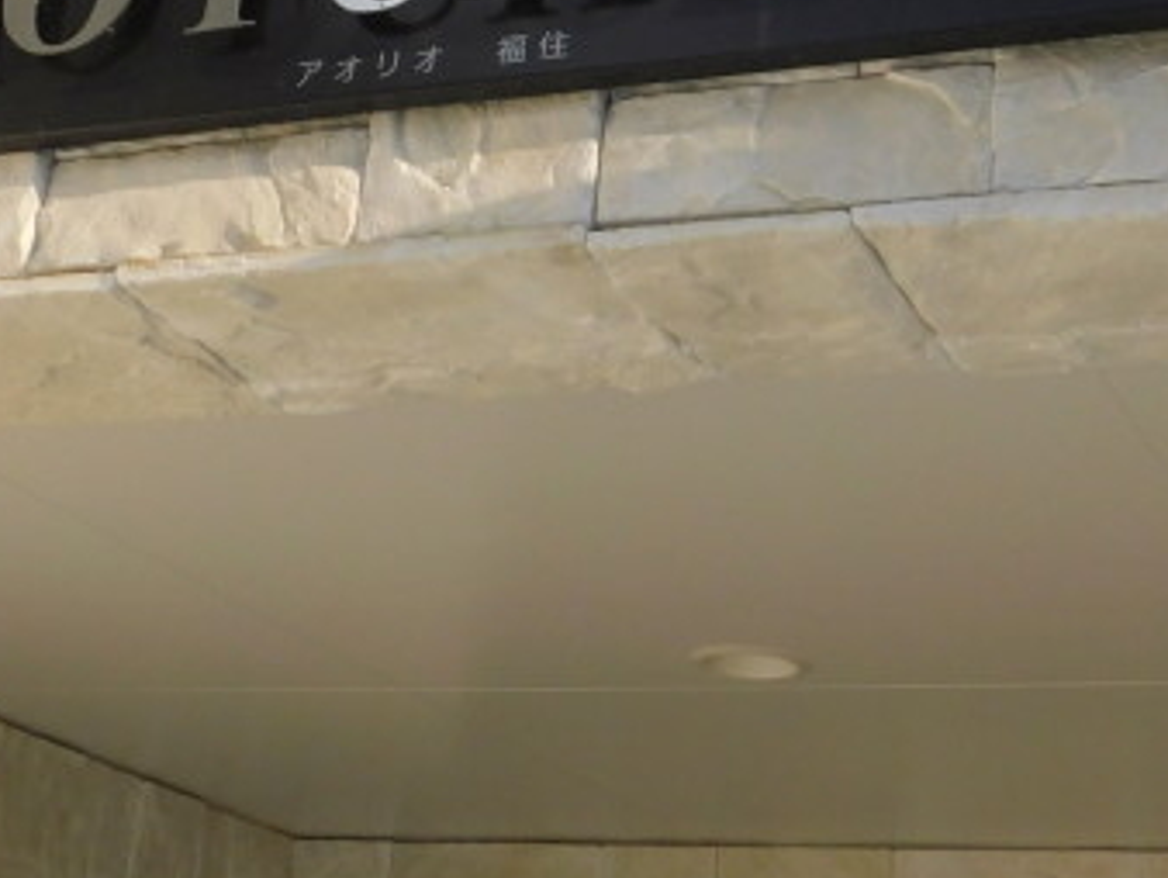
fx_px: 2397
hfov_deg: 27.3
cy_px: -69
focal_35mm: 71
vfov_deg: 19.9
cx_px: 670
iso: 125
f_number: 3.2
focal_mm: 5.3
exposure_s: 1/1000
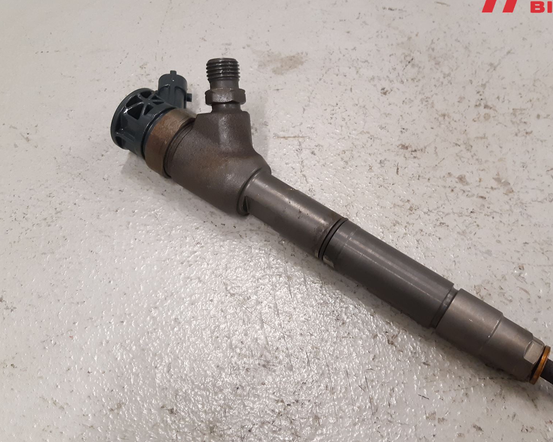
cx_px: 333
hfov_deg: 52.5
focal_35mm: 34
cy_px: 229
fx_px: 556
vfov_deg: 43.3
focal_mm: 3.93
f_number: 1.7
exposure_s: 1/50
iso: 200
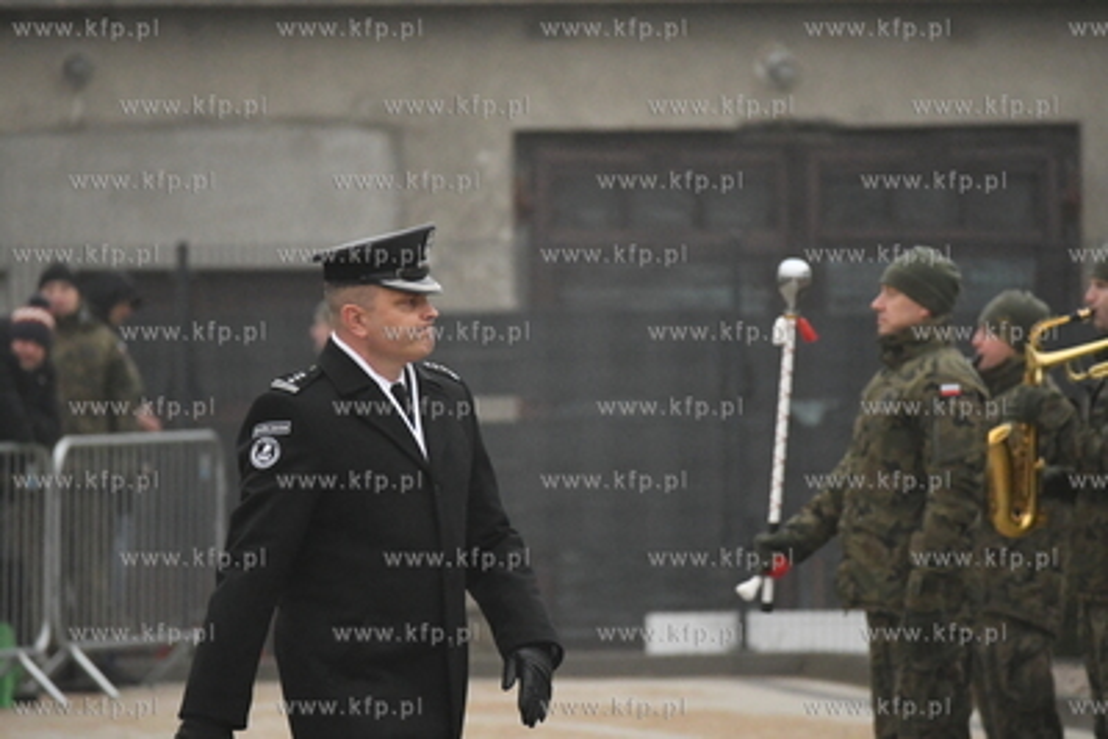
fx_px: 13854
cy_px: 370
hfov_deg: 4.6
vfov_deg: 3.1
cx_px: 554
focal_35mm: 450
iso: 8000
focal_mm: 300
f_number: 5.6
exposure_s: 1/3200
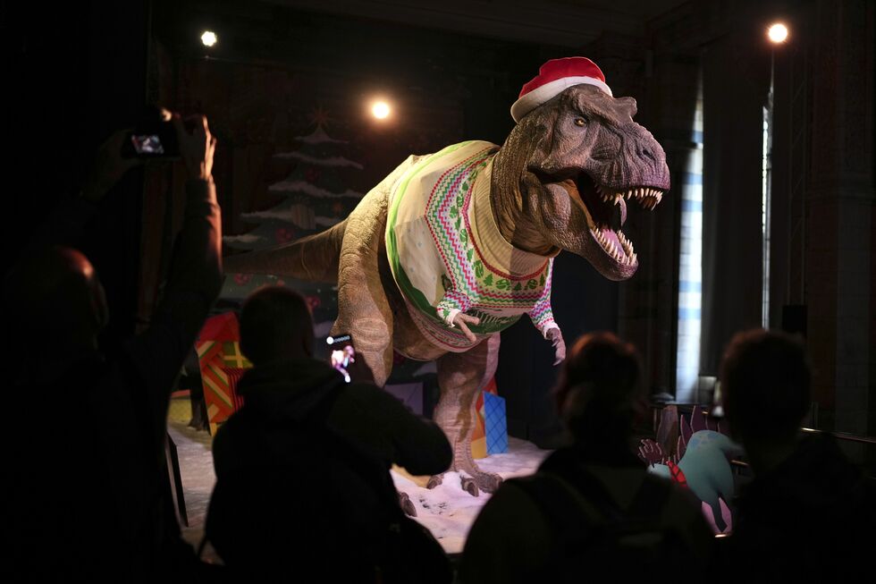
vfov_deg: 37.8
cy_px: 292
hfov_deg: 54.4
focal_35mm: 35
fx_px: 851
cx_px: 438
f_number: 1.4
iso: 800
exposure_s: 1/640
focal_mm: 35
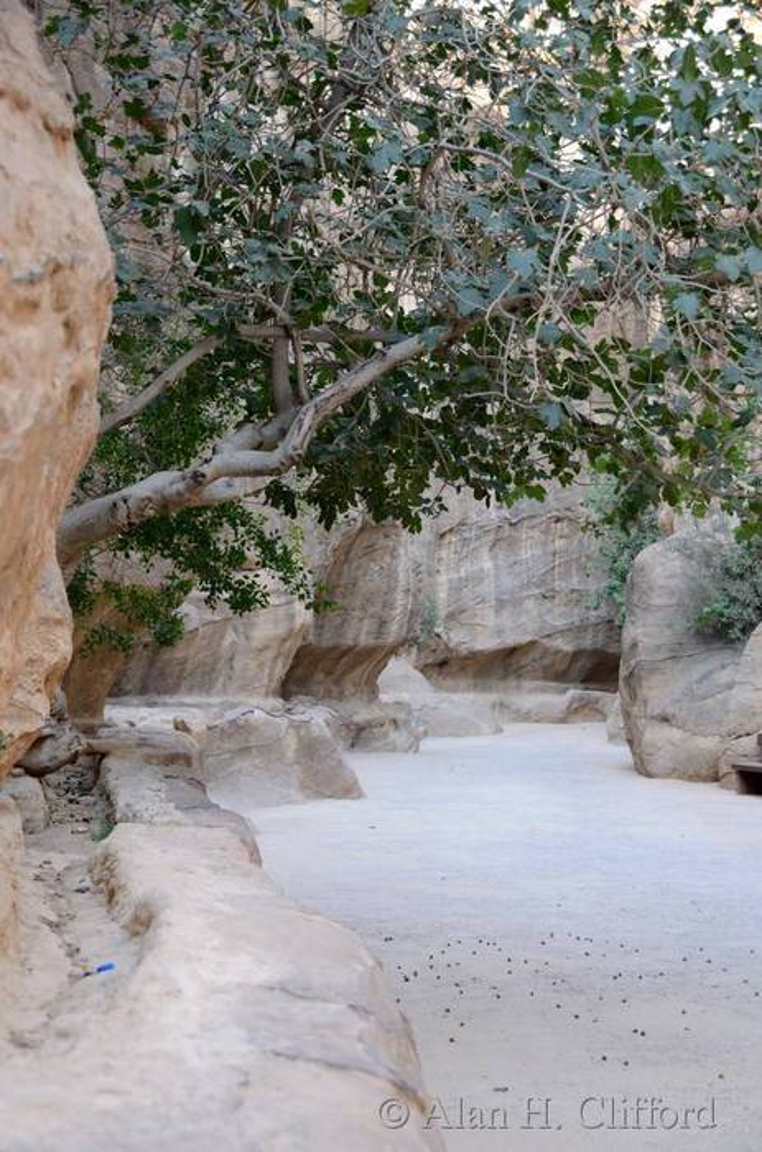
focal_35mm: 72
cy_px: 576
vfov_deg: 28.1
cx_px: 381
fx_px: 2298
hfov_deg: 18.8
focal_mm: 48
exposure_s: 1/30
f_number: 4.5
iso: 110
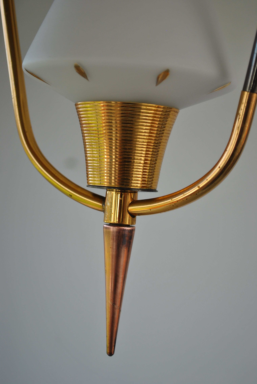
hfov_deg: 19.8
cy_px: 192
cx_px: 128
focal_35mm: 69
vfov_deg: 29.2
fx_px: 737
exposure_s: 1/125
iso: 200
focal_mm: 46
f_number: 5.3
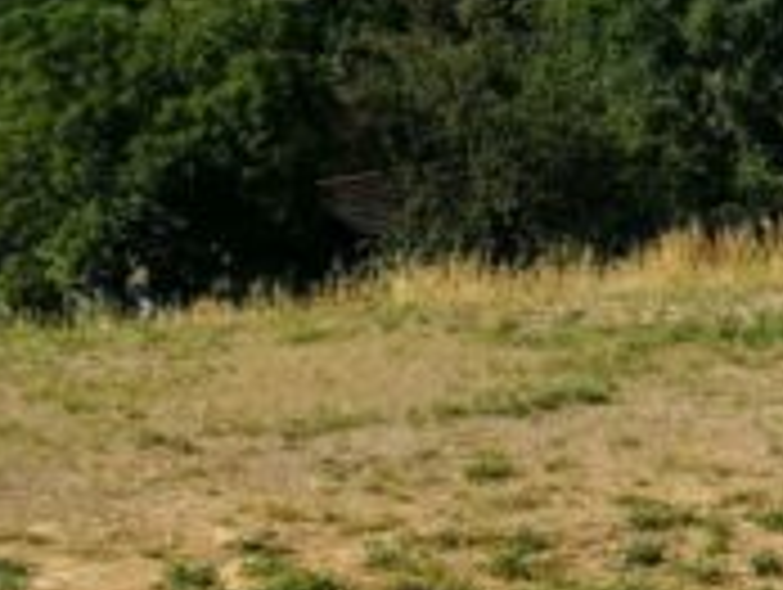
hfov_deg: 12.3
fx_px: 3488
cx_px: 1078
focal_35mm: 154
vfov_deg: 9.4
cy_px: -309
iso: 50
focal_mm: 3.95
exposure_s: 1/1280
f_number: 1.8
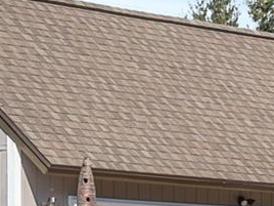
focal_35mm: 287
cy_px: 231
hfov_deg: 6.7
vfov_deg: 5.2
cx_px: 530
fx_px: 2272
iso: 40
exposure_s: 1/4000
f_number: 1.4
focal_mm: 50
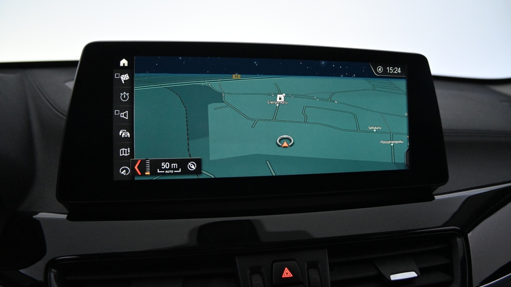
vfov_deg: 15.3
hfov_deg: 26.9
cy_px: 124
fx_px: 1070
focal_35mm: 79
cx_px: 257
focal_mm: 50
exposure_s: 1/200
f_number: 6.3
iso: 5000
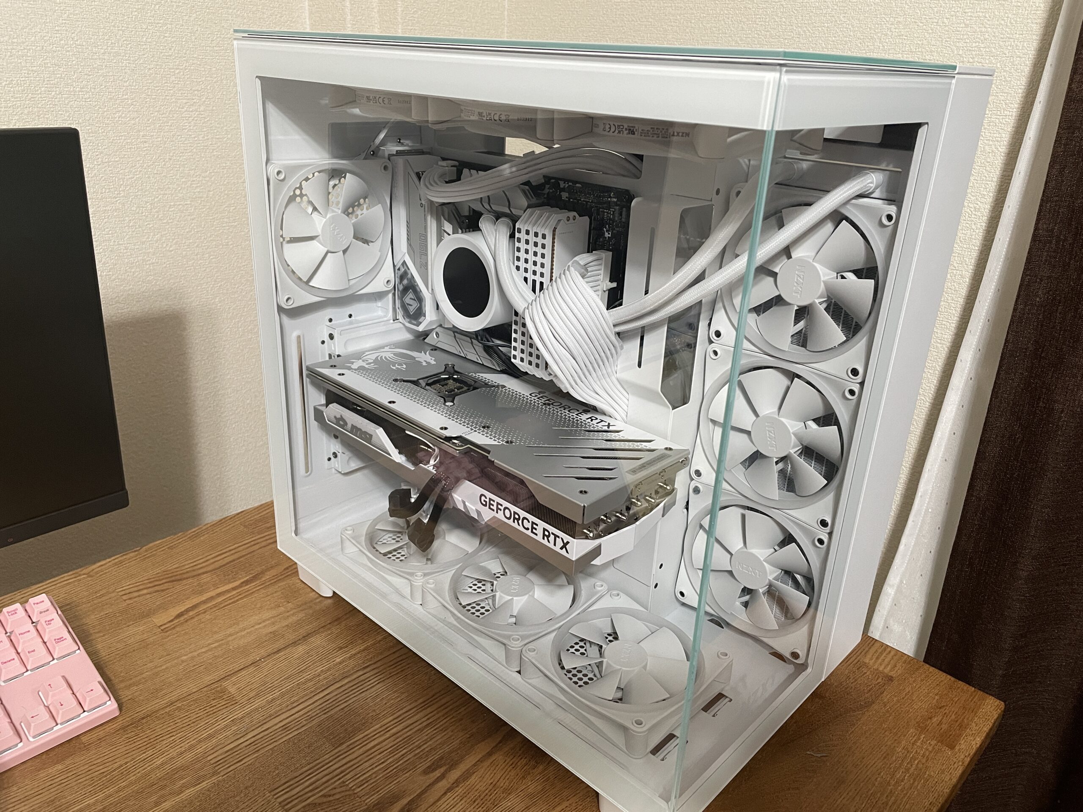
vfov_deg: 53.1
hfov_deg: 67.3
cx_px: 542
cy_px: 406
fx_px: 813
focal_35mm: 26
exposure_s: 1/60
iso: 200
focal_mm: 4.2
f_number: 1.6
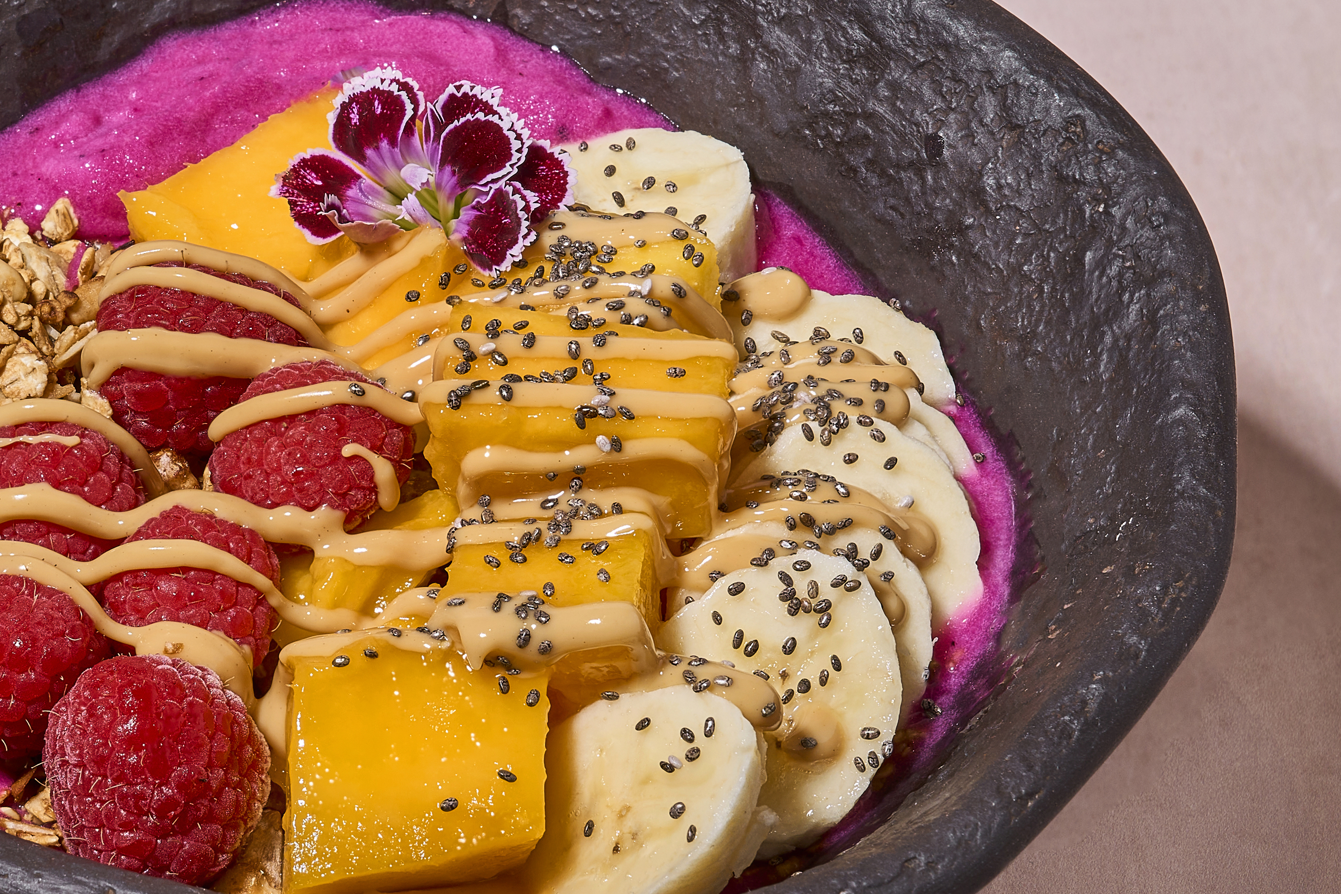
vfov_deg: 9.3
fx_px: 5476
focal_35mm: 147
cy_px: 581
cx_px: 326
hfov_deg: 13.9
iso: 100
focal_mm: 62
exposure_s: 1/125
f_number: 13
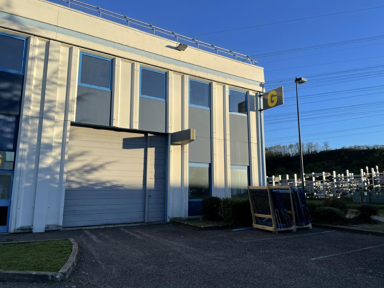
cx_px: 192
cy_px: 144
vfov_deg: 53.1
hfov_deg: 67.3
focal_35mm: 26
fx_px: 288
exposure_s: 1/2053
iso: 32
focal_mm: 4.2
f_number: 1.6
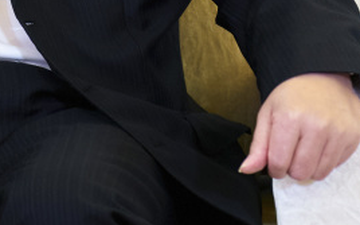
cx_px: -98
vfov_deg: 2.2
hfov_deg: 3.6
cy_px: -234
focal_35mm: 584
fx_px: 5725
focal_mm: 142
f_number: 3.5
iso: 1600
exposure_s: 1/100
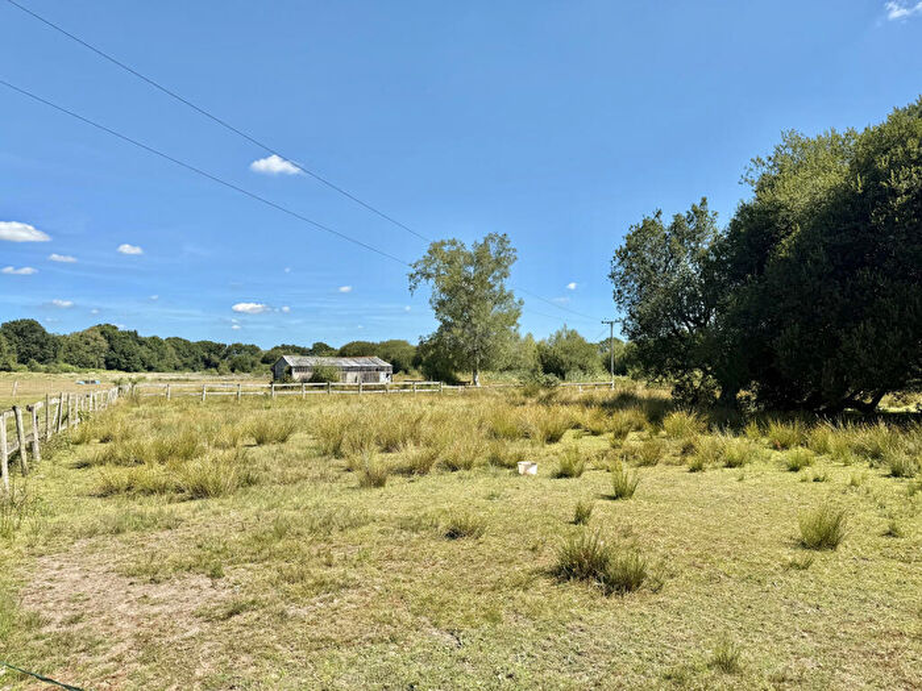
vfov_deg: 56.8
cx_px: 461
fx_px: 639
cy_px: 346
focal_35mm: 24
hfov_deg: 71.6
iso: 80
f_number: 1.78
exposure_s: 1/4167
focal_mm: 6.76
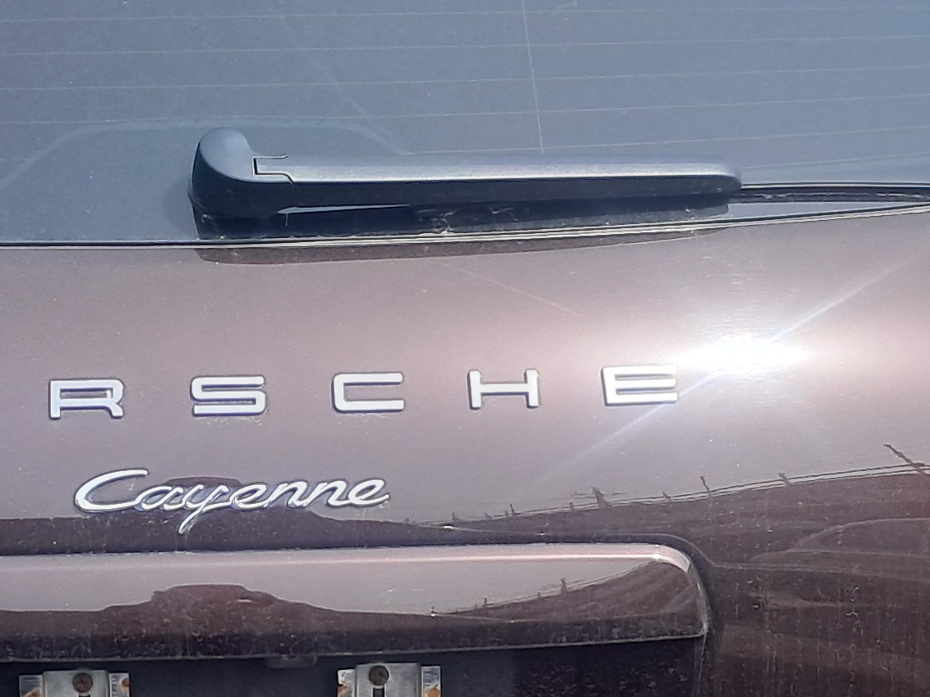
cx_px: 251
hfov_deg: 20.1
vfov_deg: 15.2
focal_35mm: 97
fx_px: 2606
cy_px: 506
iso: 50
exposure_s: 1/371
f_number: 1.8
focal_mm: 4
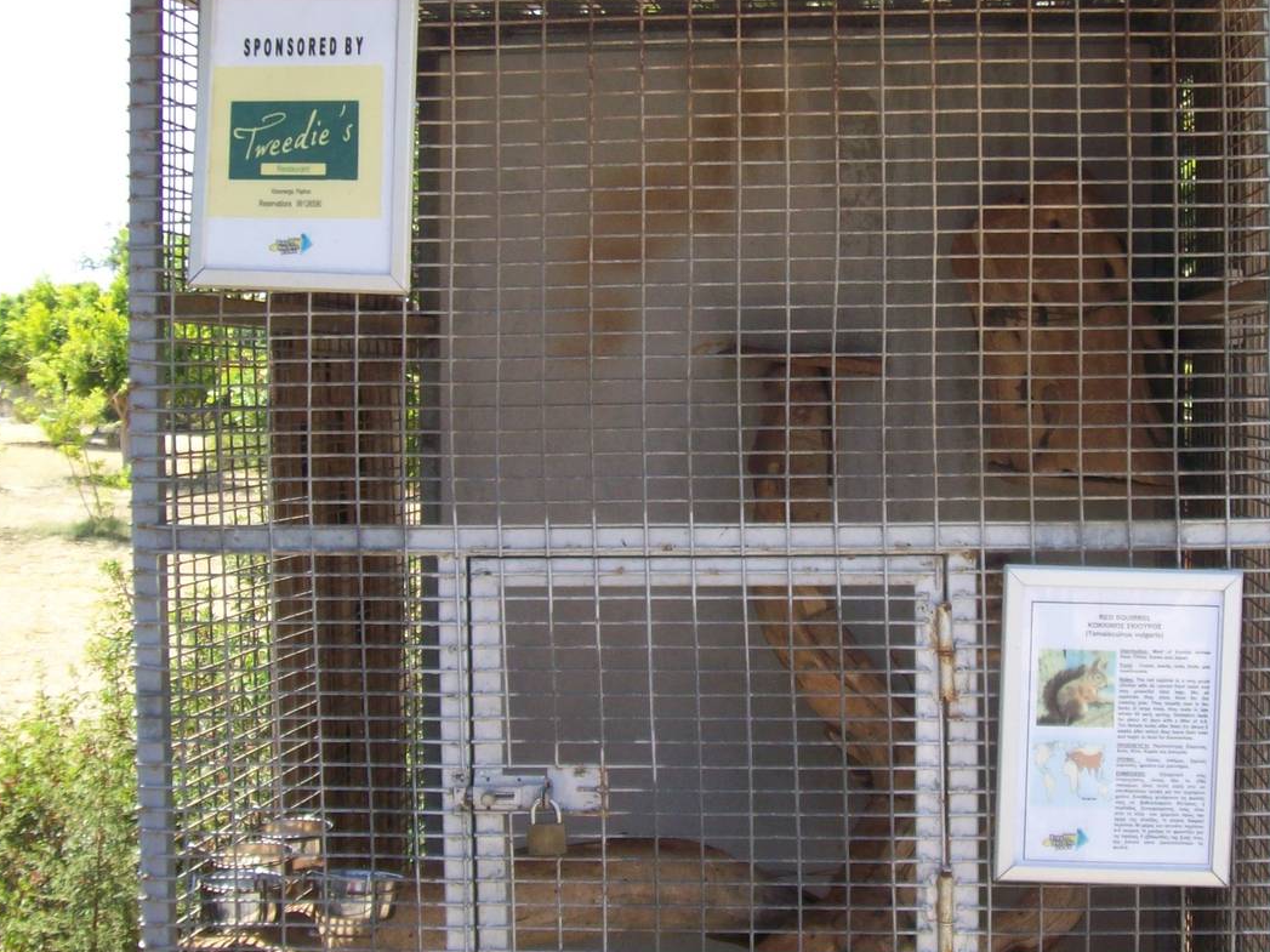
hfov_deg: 34.7
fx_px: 2018
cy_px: 330
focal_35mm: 55
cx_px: 816
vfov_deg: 26.4
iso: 80
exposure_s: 1/454
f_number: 2.7
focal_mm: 6
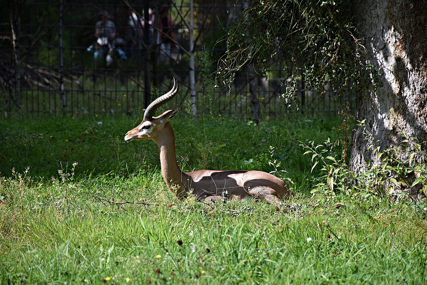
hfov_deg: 9.8
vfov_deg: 6.5
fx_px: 2491
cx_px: 214
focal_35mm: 210
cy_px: 142
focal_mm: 140
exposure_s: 1/1000
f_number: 5.6
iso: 400
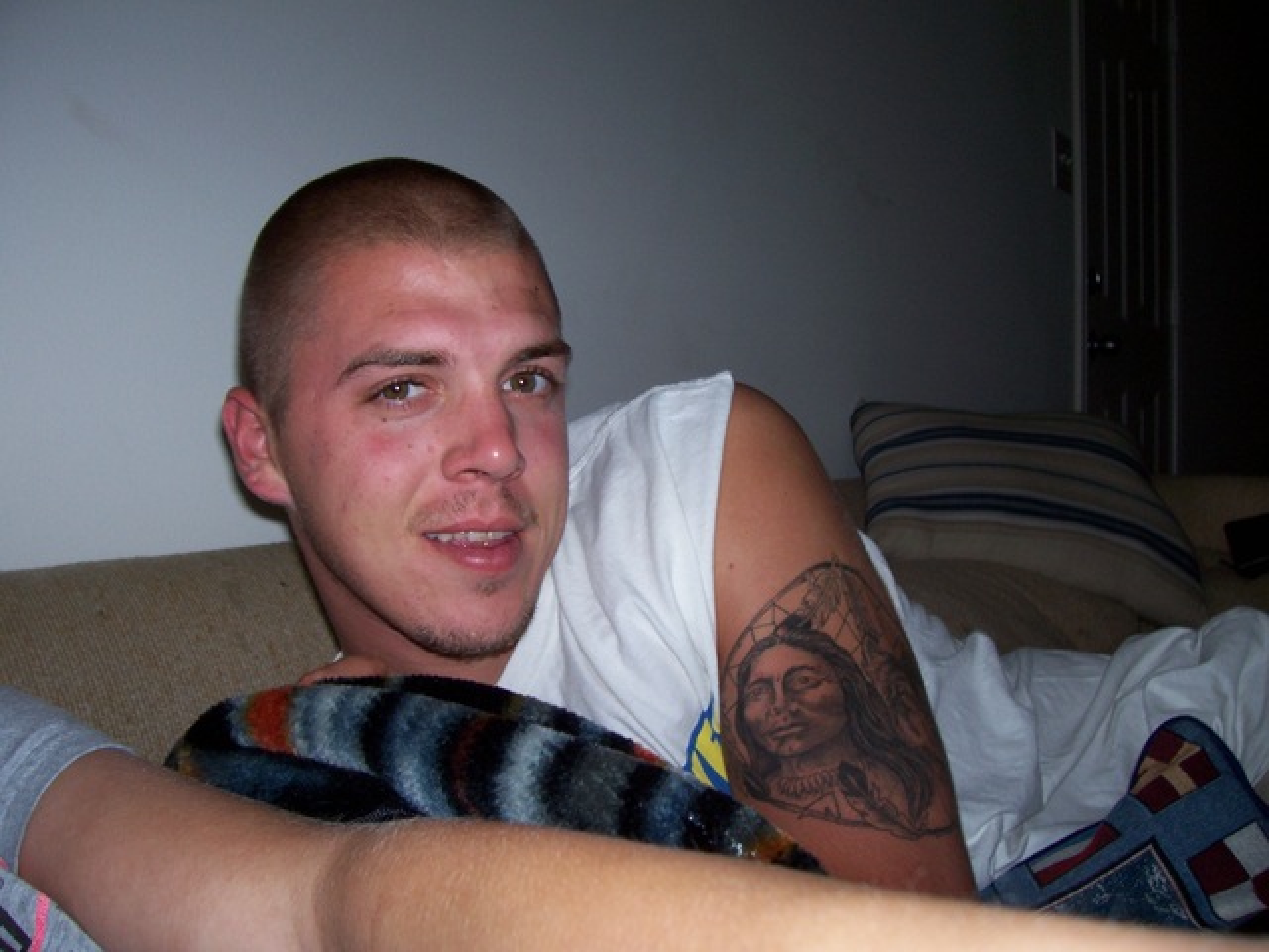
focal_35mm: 34
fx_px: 1246
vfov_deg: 41.8
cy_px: 476
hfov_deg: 54.0
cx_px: 634
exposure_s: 1/64
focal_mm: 5.6
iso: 80
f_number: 2.7
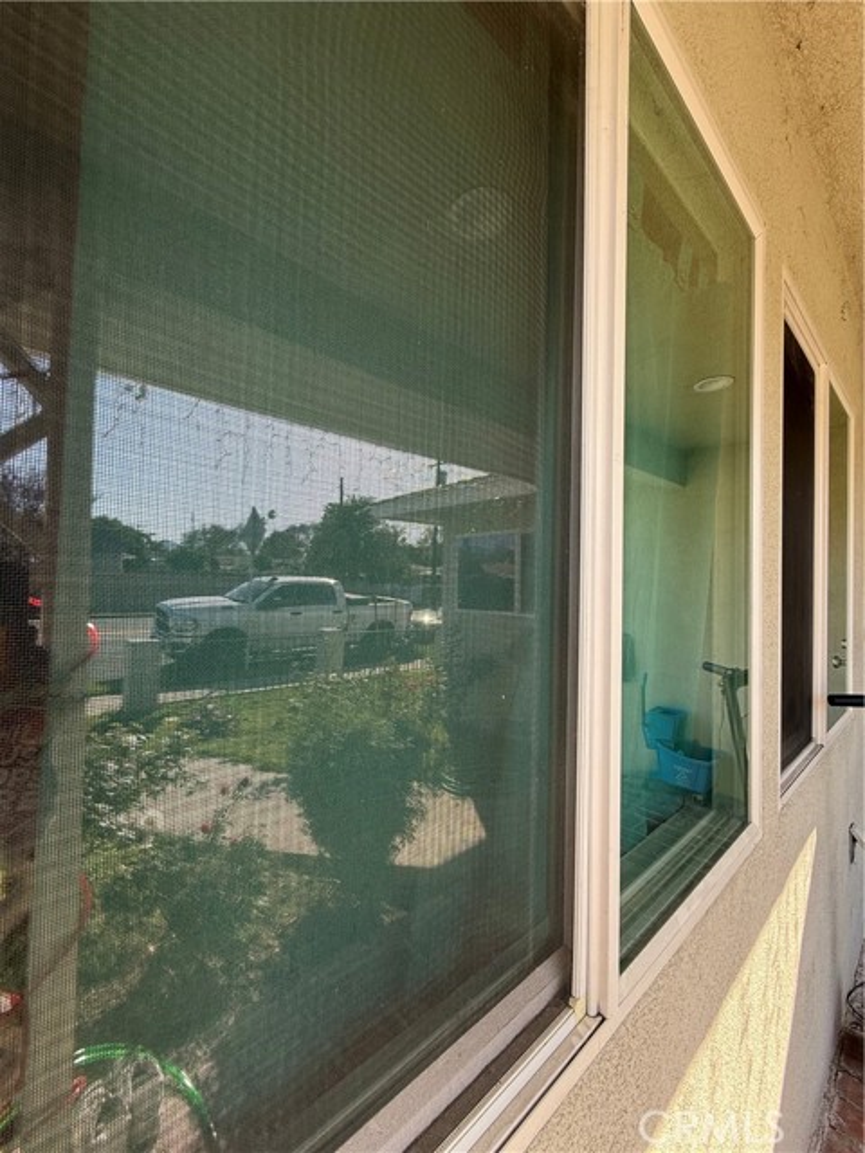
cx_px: 432
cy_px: 576
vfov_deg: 102.1
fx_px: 466
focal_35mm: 14
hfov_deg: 85.7
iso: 50
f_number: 2.2
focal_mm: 2.22
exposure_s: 1/201
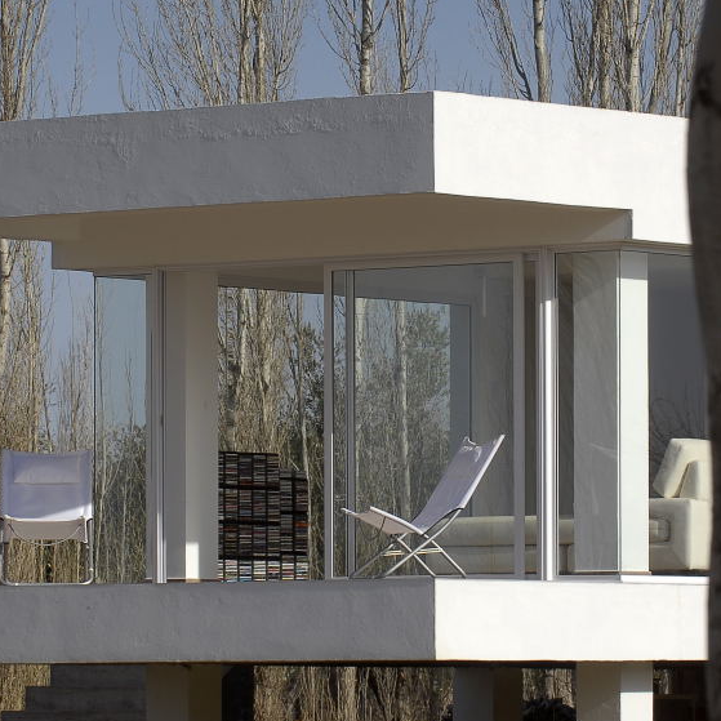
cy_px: 364
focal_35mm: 298
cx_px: 344
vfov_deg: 5.9
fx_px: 7022
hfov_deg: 5.9
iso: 100
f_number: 8
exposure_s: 1/200
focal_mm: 102
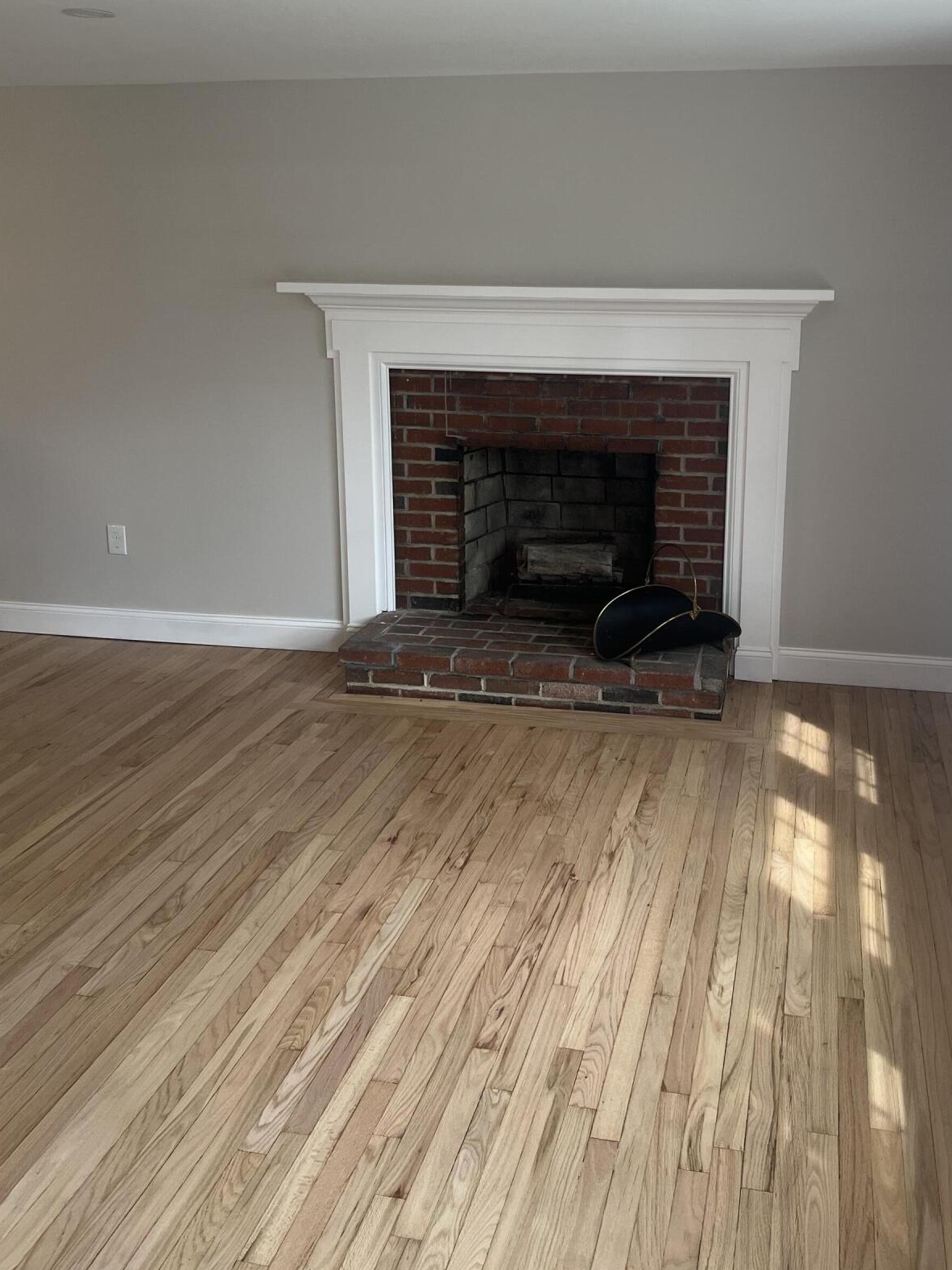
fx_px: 1210
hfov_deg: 42.7
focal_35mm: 33
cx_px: 580
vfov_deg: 54.9
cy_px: 500
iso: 80
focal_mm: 5.1
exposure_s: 1/120
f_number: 1.6
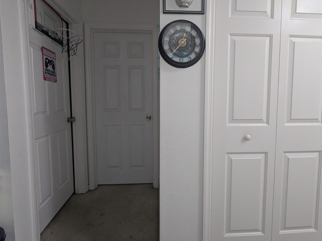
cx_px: 170
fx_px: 158
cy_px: 114
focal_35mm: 17
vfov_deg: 74.7
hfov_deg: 90.9
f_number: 2.2
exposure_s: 1/40
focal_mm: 2.35
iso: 300
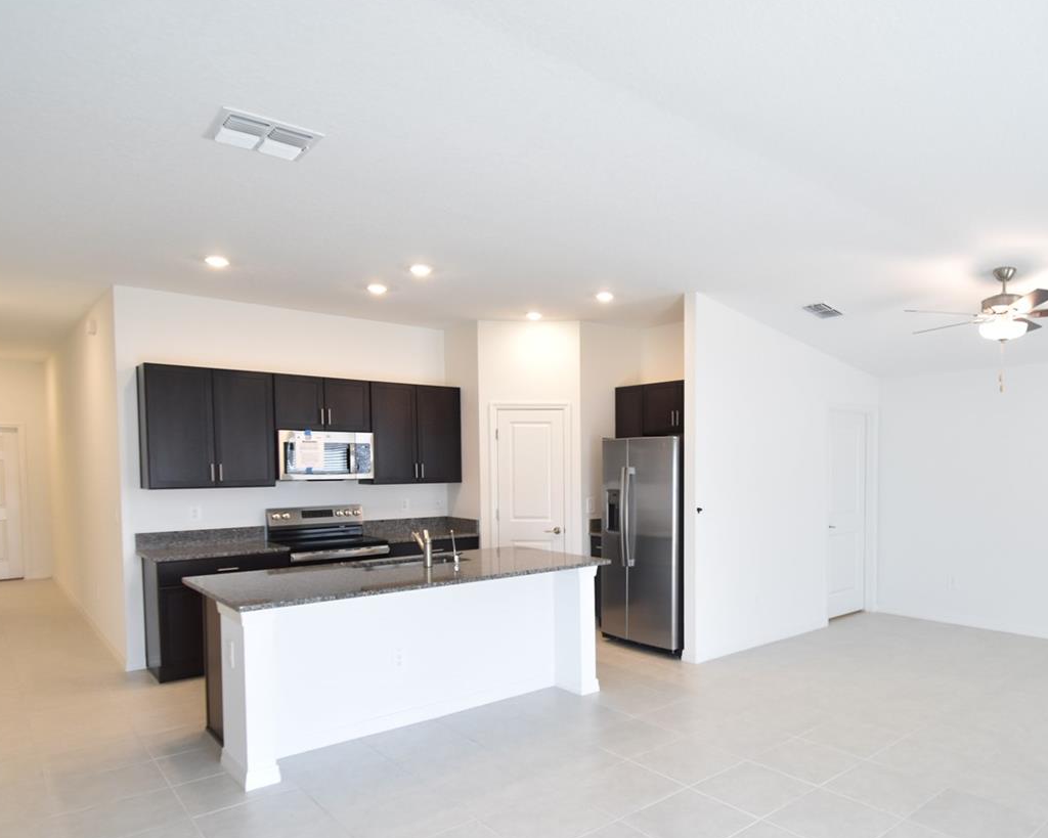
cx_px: 673
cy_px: 489
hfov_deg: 73.4
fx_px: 682
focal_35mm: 22
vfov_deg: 62.7
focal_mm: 10
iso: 800
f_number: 3.5
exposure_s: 1/90
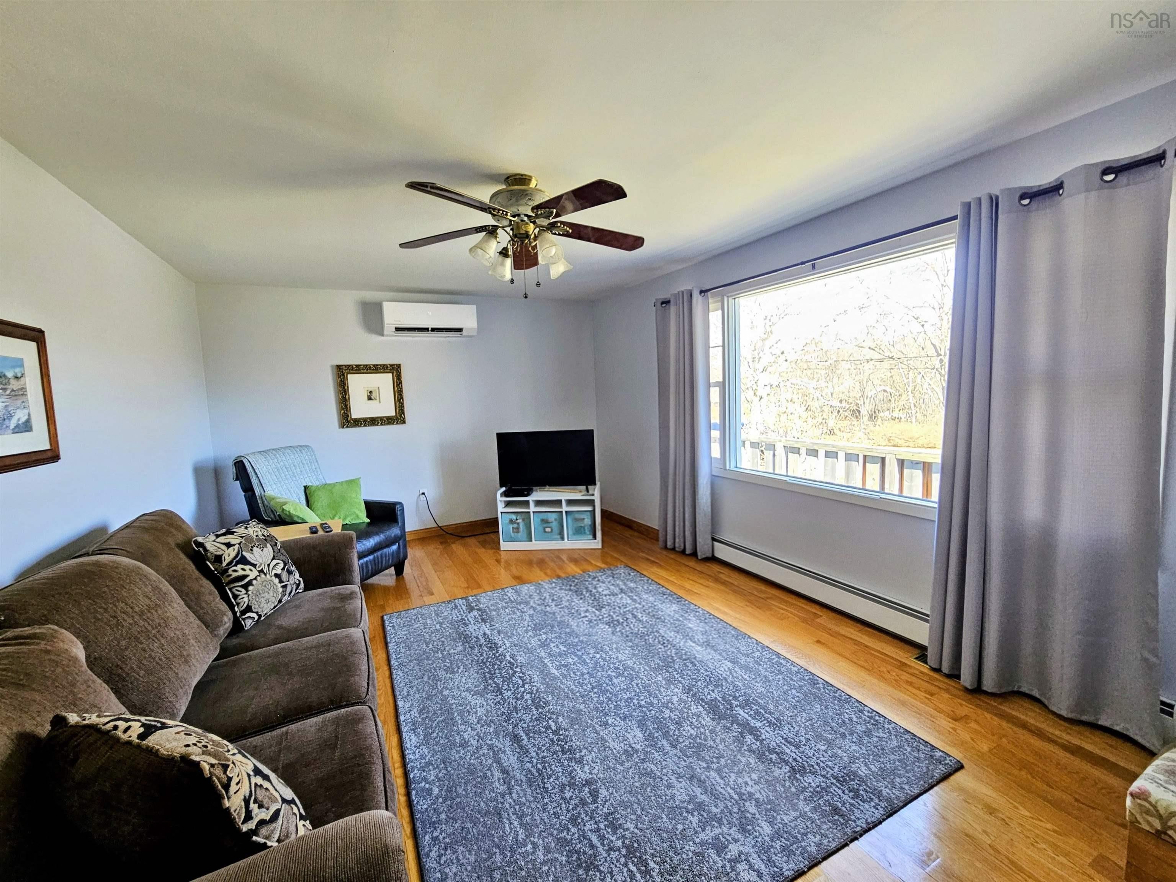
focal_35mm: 13
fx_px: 442
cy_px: 441
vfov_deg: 89.9
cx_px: 588
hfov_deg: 106.2
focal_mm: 2.2
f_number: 2.2
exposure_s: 1/77.4
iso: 200
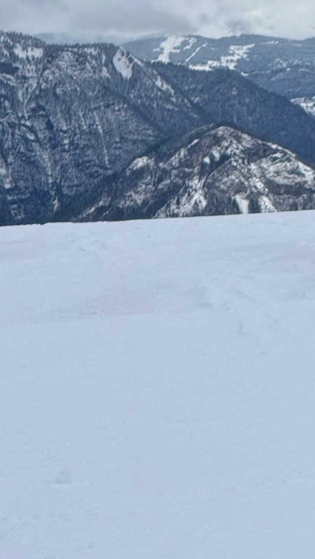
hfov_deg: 4.5
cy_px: 326
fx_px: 3979
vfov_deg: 8.0
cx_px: 388
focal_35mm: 268
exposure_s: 1/2083
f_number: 2.8
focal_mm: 15.66
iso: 50
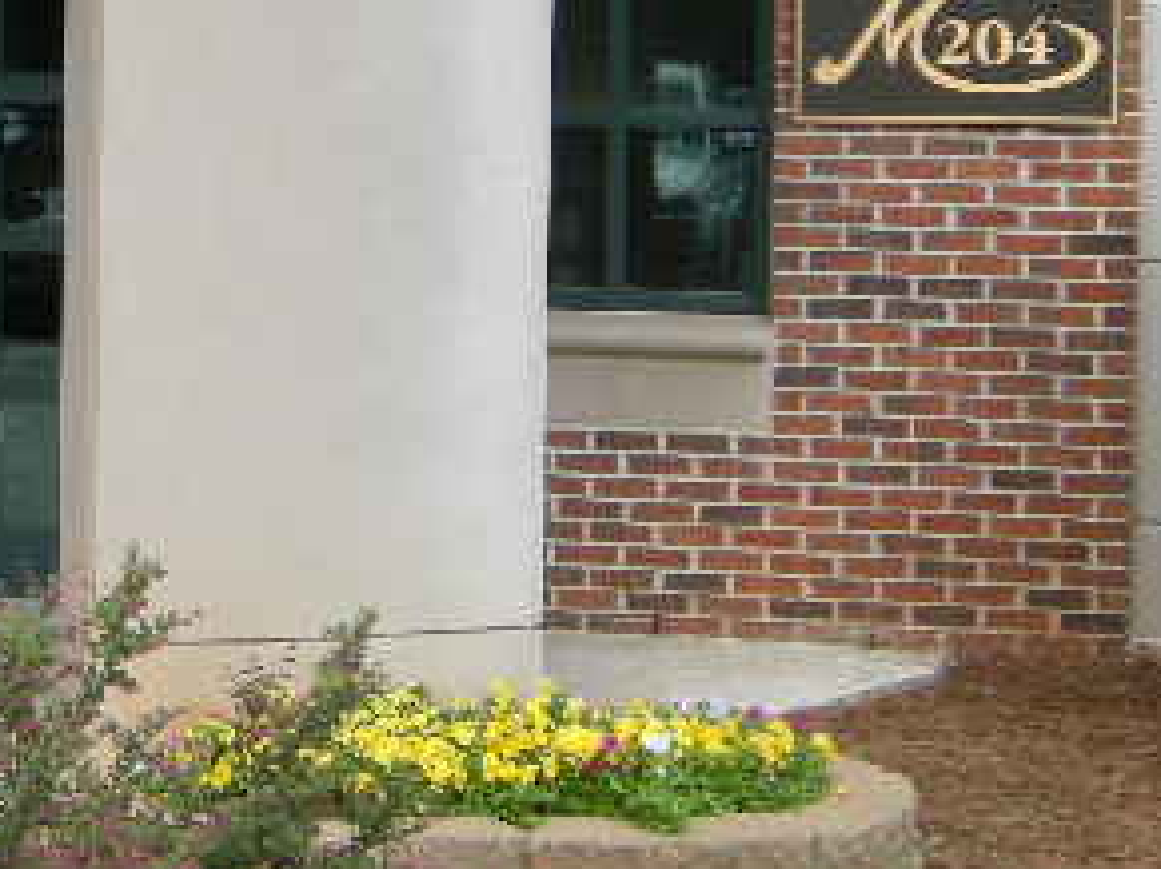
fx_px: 3319
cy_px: 187
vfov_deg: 14.8
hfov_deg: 19.4
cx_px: 40
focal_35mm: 99
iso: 64
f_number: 3.5
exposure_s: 1/224
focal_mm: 7.5
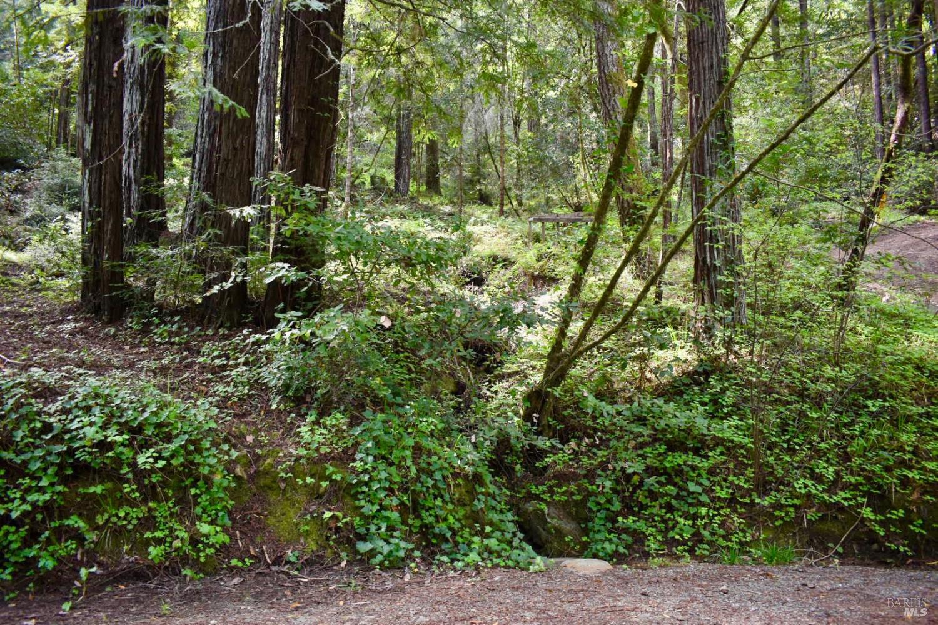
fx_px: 703
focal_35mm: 27
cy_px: 312
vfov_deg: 47.9
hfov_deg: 67.4
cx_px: 469
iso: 800
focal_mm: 18
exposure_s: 1/160
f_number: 3.5
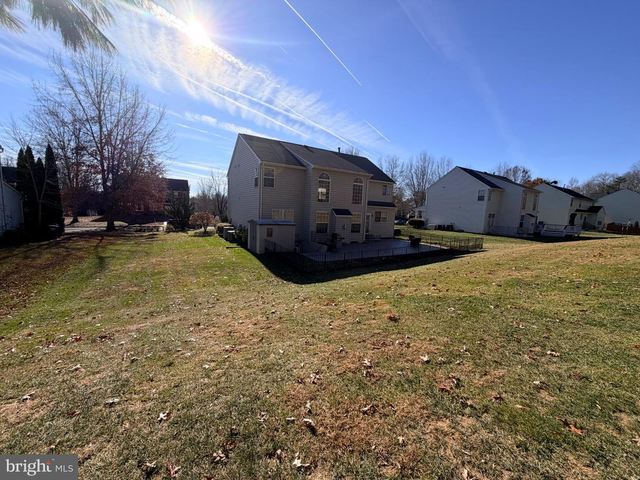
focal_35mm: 14
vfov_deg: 85.7
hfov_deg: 102.1
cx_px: 320
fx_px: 259
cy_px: 240
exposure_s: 1/1145
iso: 25
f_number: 2.2
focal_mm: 2.22
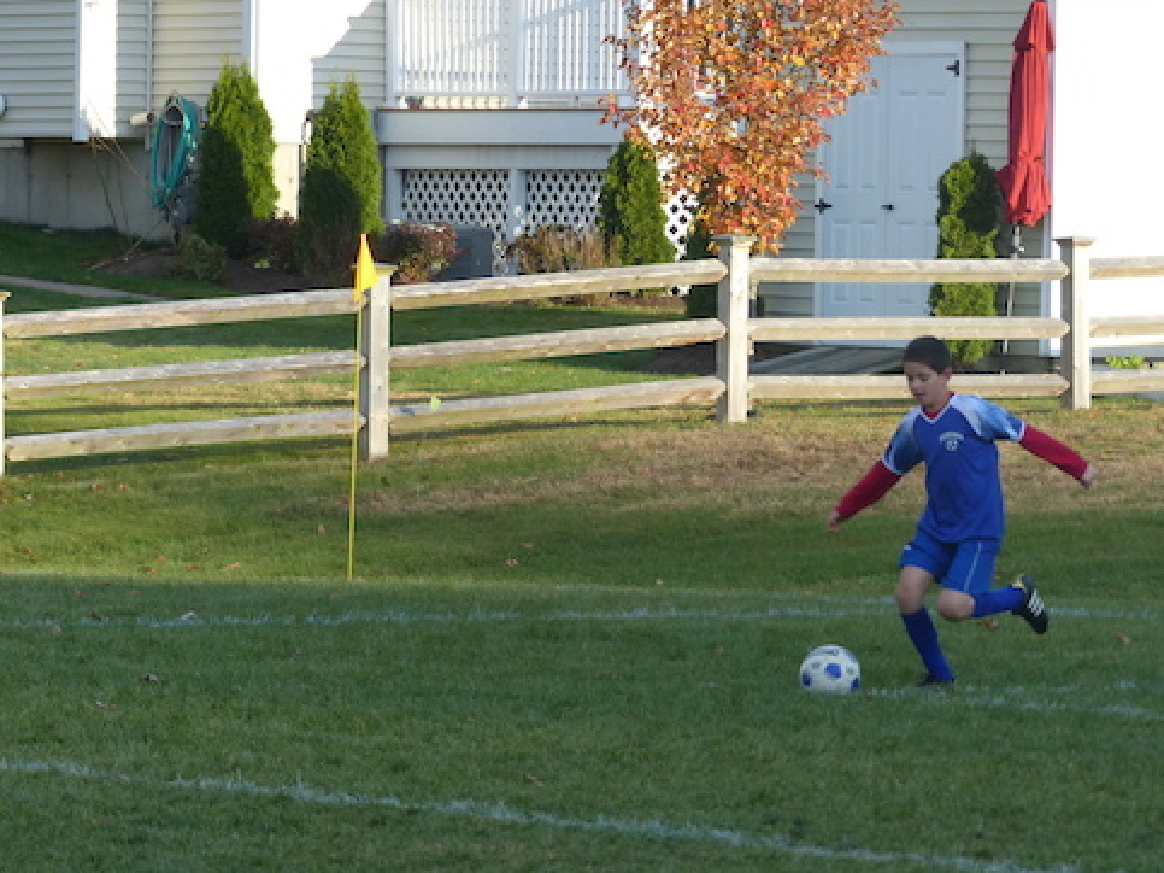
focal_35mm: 308
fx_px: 10354
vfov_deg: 4.8
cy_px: 475
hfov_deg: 6.4
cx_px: 616
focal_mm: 50.2
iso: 200
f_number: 2.8
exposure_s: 1/500
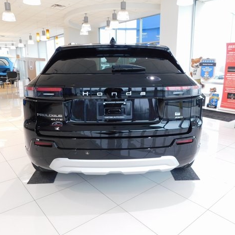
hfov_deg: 57.3
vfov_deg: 57.3
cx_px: 119
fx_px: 215
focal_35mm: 28
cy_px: 115
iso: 125
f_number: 3
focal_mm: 4
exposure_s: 1/30
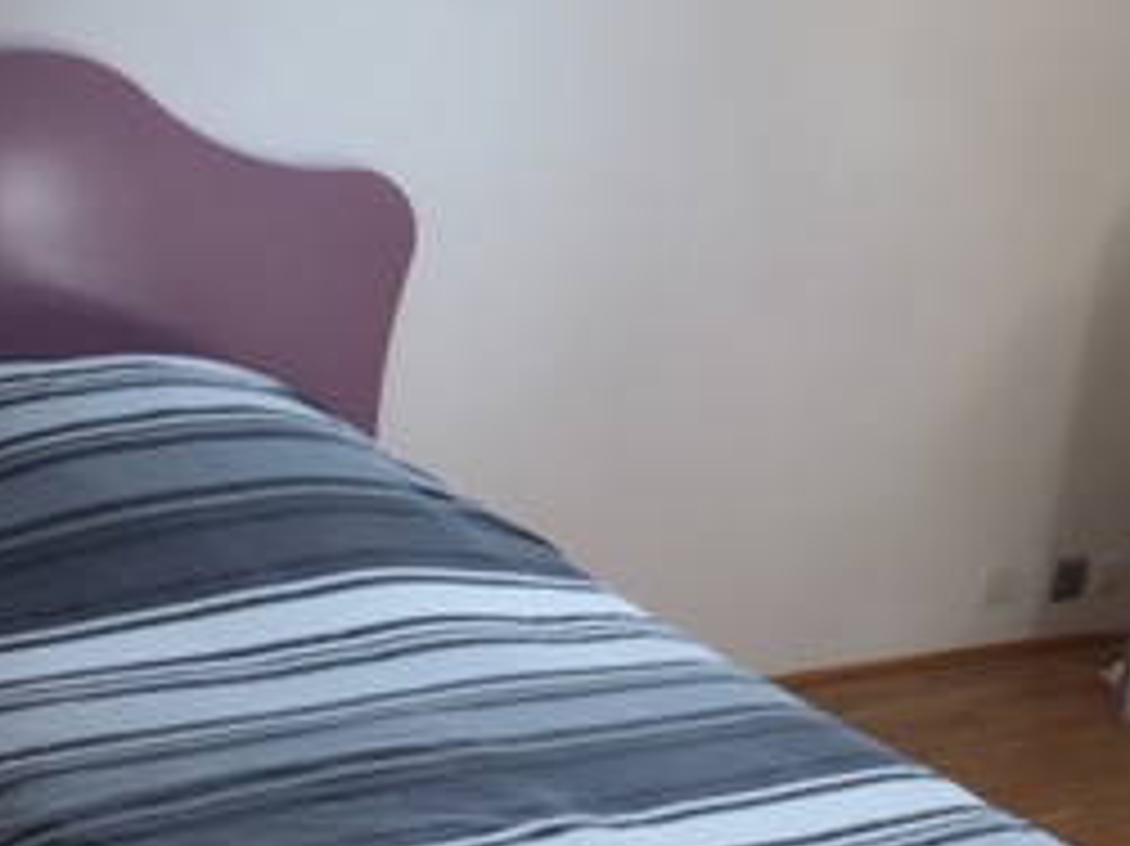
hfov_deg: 25.1
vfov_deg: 19.9
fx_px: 2414
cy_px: 459
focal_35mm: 74
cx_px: 1130
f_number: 2.2
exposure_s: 1/50
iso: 32
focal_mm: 4.15
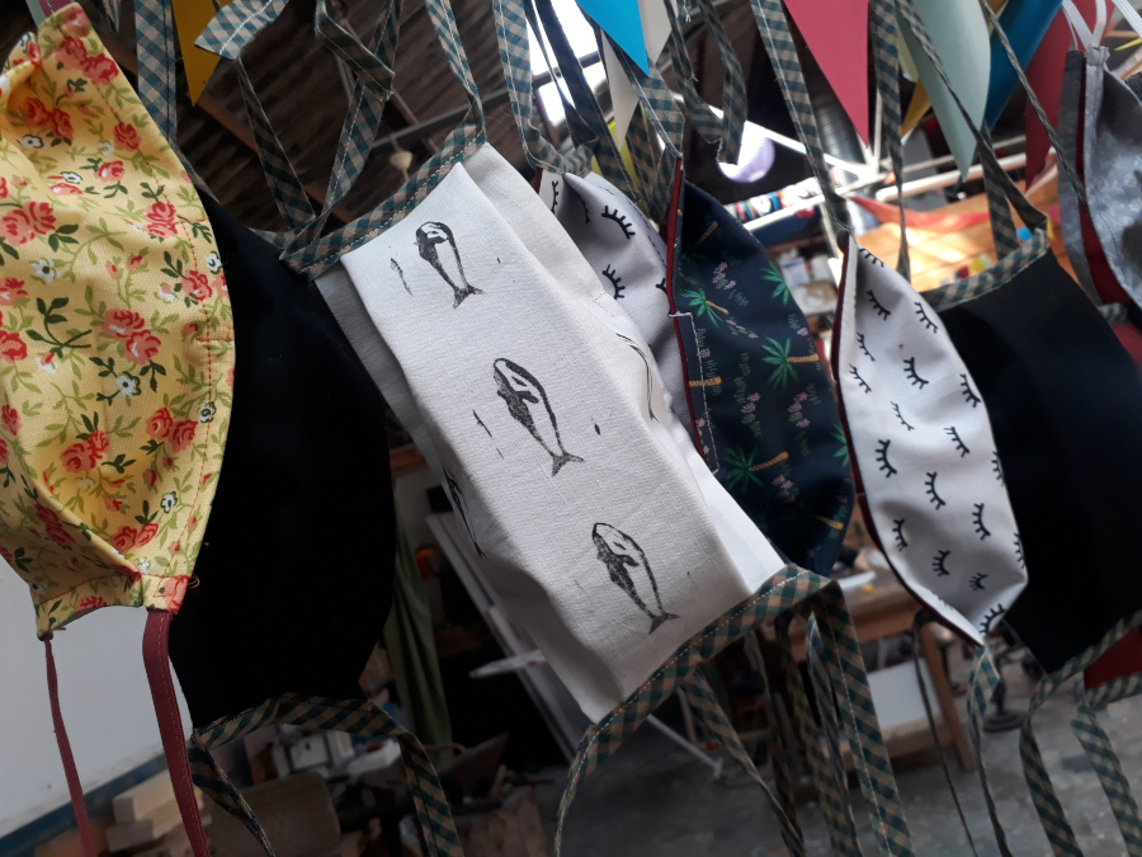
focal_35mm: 27
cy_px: 428
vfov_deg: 51.4
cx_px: 571
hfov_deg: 65.3
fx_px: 891
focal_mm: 3.6
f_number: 1.9
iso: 64
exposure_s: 1/50
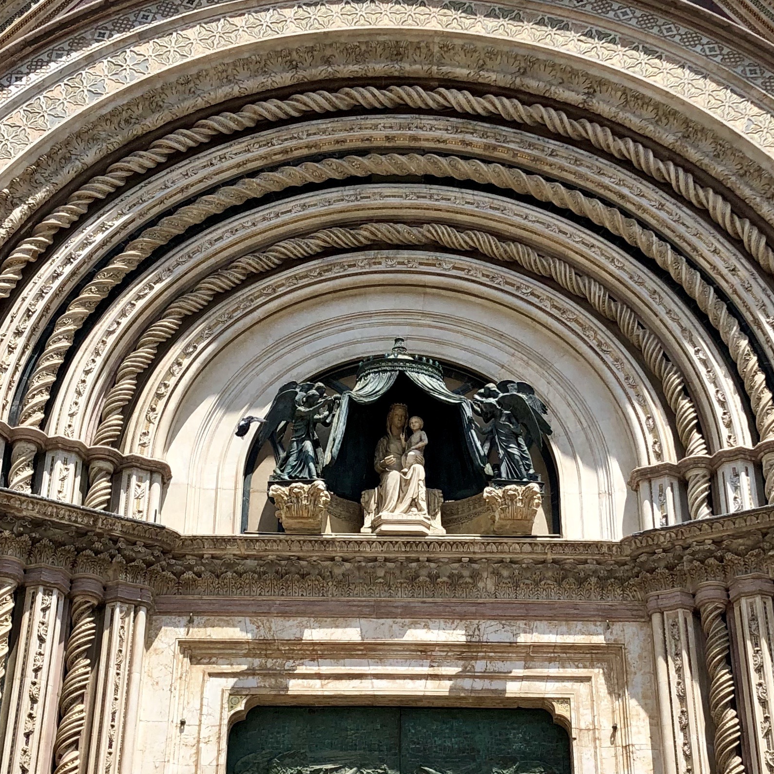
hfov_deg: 28.2
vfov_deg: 27.8
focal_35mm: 61
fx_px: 1543
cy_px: 582
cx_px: 407
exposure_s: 1/2558
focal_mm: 4
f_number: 1.8
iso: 20
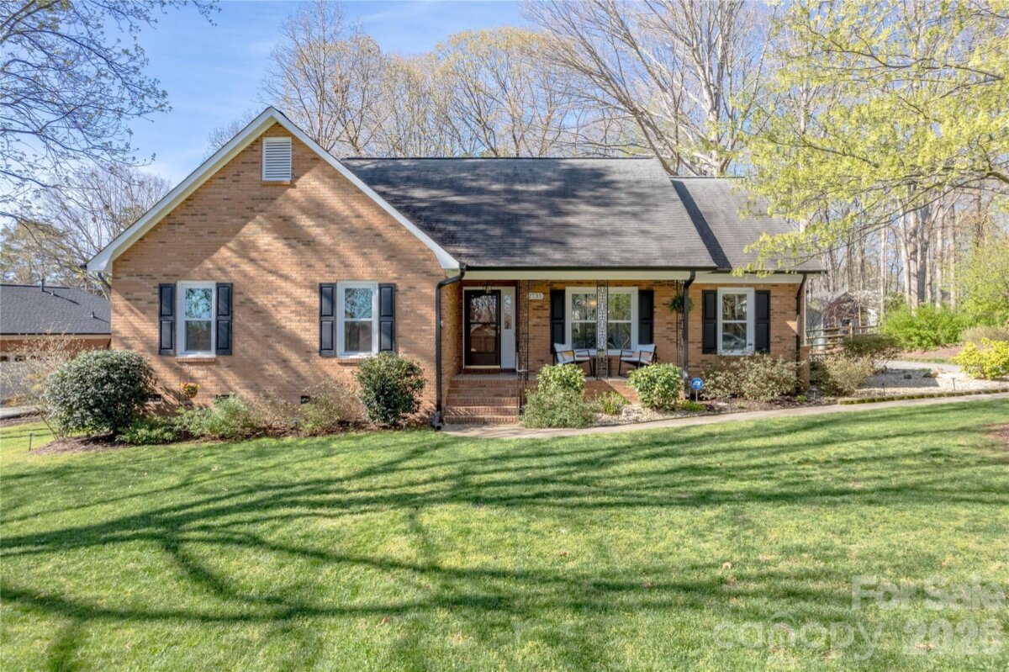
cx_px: 504
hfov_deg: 78.6
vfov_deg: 57.2
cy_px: 336
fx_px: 616
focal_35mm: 22
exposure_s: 1/2000
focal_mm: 8.38
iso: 110
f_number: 2.8
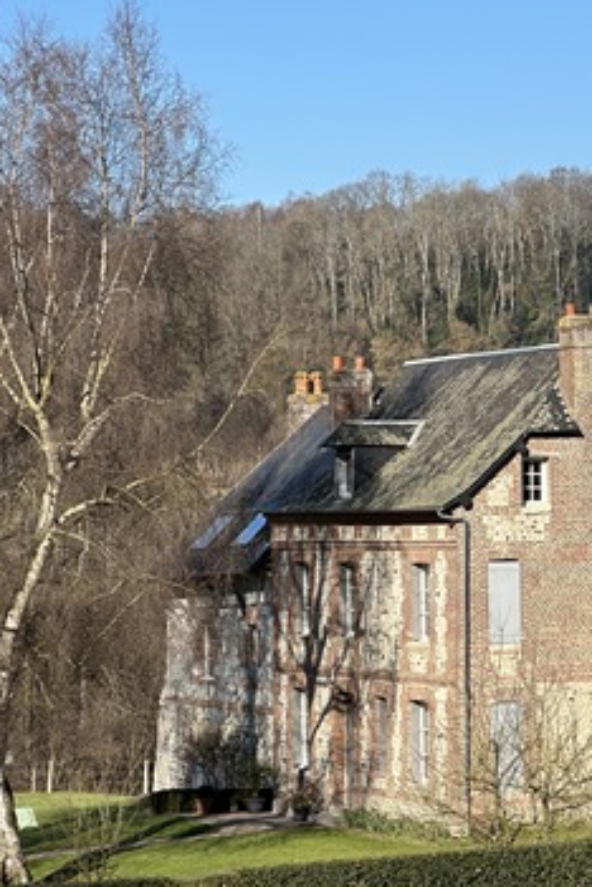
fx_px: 3379
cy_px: 485
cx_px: 516
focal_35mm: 137
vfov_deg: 15.0
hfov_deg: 10.0
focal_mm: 9
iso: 32
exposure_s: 1/694
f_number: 2.8
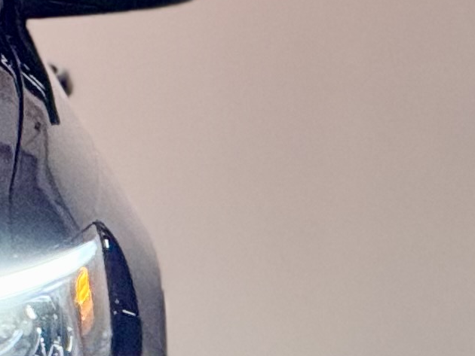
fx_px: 10542
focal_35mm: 768
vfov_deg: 1.9
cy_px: 333
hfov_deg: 2.6
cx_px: -713
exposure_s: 1/56
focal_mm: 15.66
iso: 320
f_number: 2.8
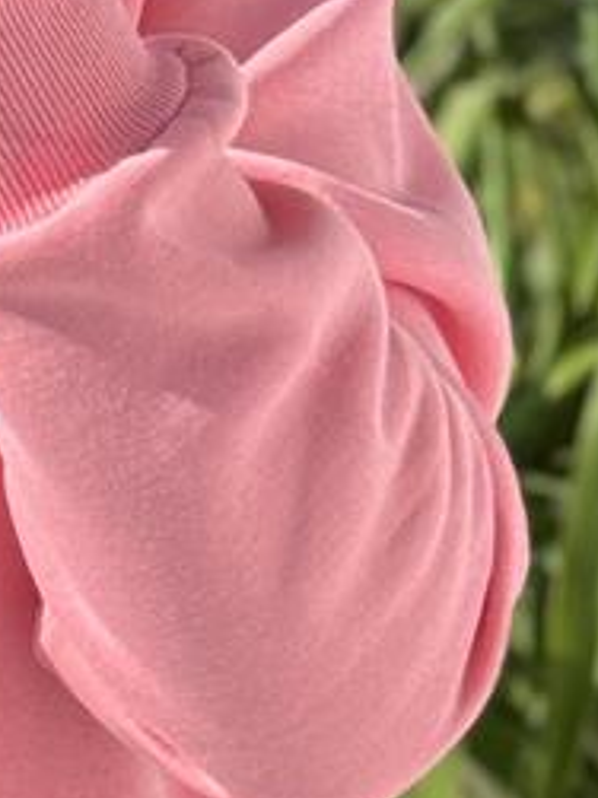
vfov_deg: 7.8
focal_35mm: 255
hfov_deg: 5.8
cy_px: 447
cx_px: -289
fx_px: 5879
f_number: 1.78
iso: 64
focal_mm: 6.76
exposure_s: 1/802
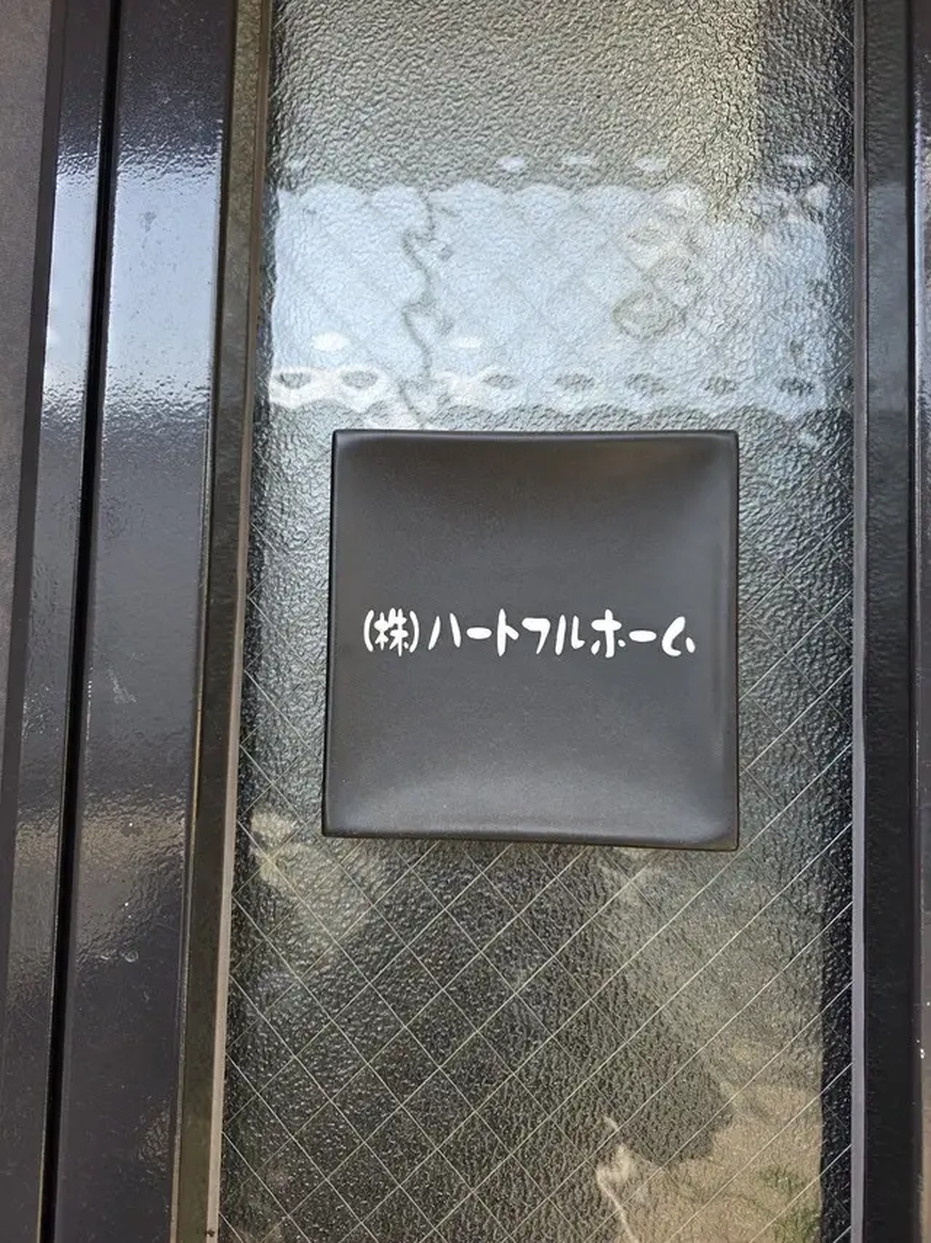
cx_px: 466
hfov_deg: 58.9
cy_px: 622
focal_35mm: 23
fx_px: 825
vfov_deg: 73.9
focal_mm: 6.3
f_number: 1.7
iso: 40
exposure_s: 1/180
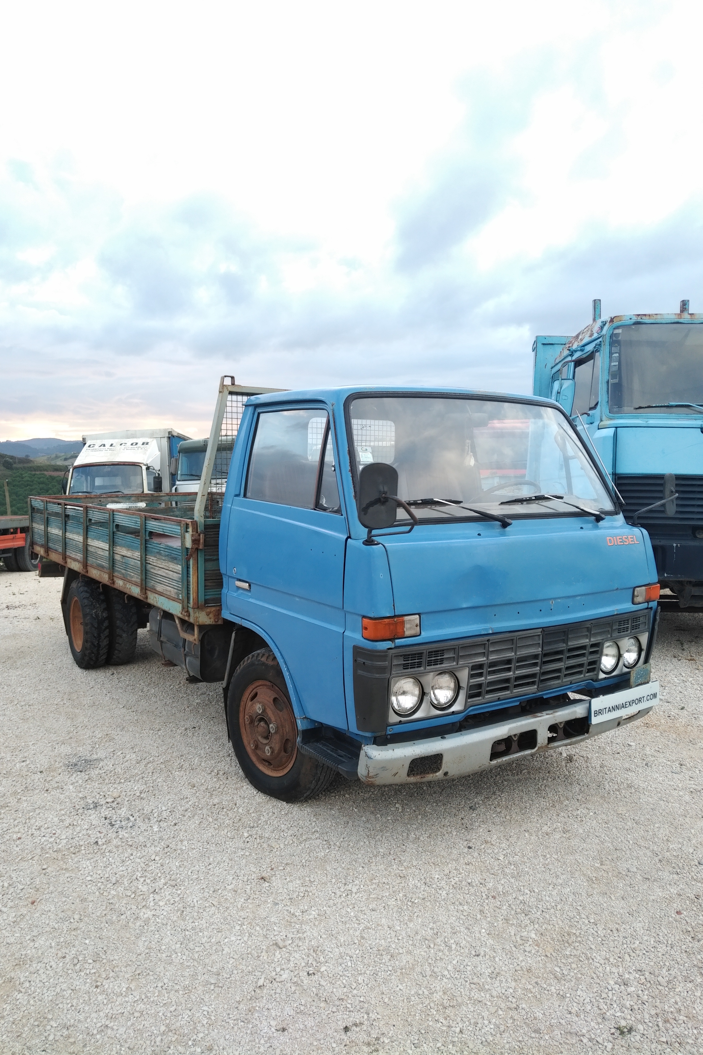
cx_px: 352
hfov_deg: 51.3
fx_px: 732
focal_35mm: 25
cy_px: 528
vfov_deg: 71.5
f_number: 2
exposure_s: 1/124
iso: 100
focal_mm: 4.52
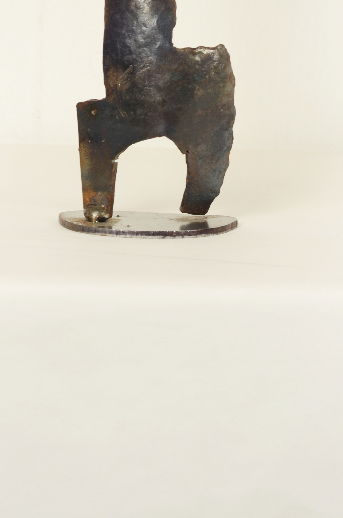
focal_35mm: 274
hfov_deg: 5.0
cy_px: -26
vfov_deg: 7.5
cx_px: 125
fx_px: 3936
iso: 160
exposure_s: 1/8
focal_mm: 85
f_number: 9
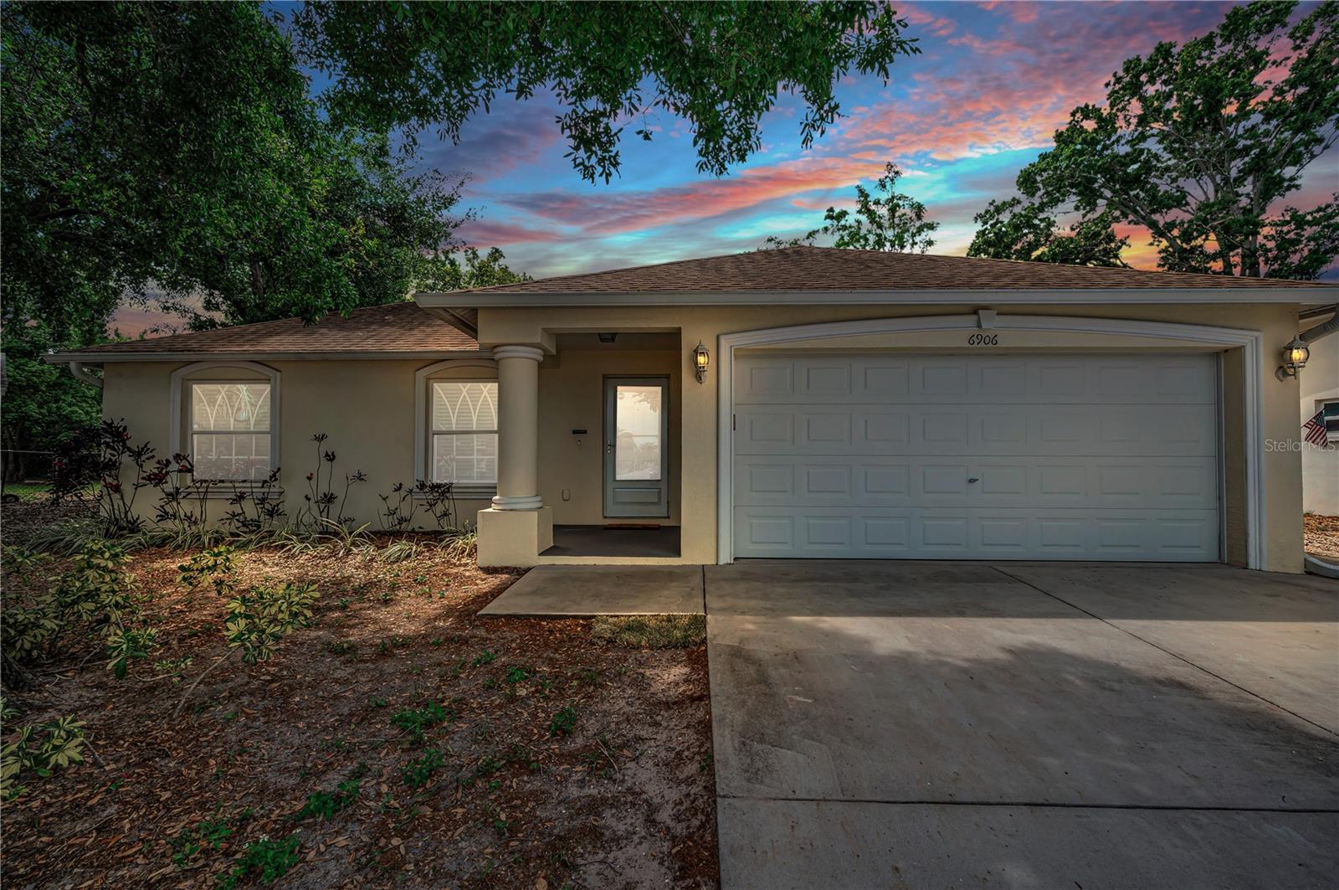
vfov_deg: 81.1
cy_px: 445
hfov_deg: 104.3
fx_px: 520
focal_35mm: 14
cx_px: 670
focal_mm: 14
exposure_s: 1/160
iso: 250
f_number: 11
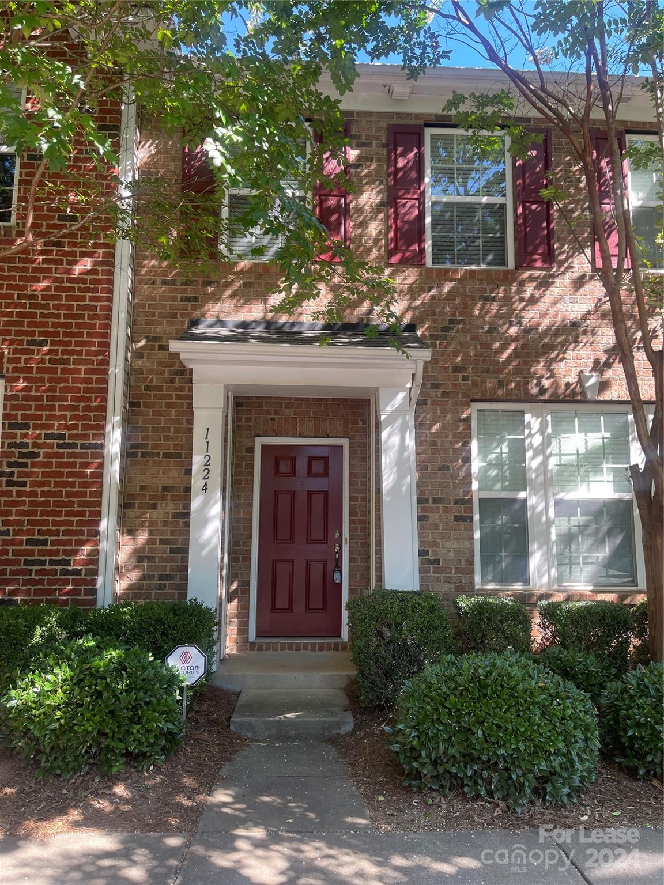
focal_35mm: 25
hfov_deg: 54.9
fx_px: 639
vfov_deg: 69.4
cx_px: 332
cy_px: 442
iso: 32
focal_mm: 5.1
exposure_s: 1/155
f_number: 1.6
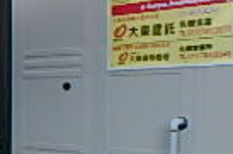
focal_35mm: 102
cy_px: 196
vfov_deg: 13.0
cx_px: -257
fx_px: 659
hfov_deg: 15.3
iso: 125
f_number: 3.5
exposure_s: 1/320
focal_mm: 3.7
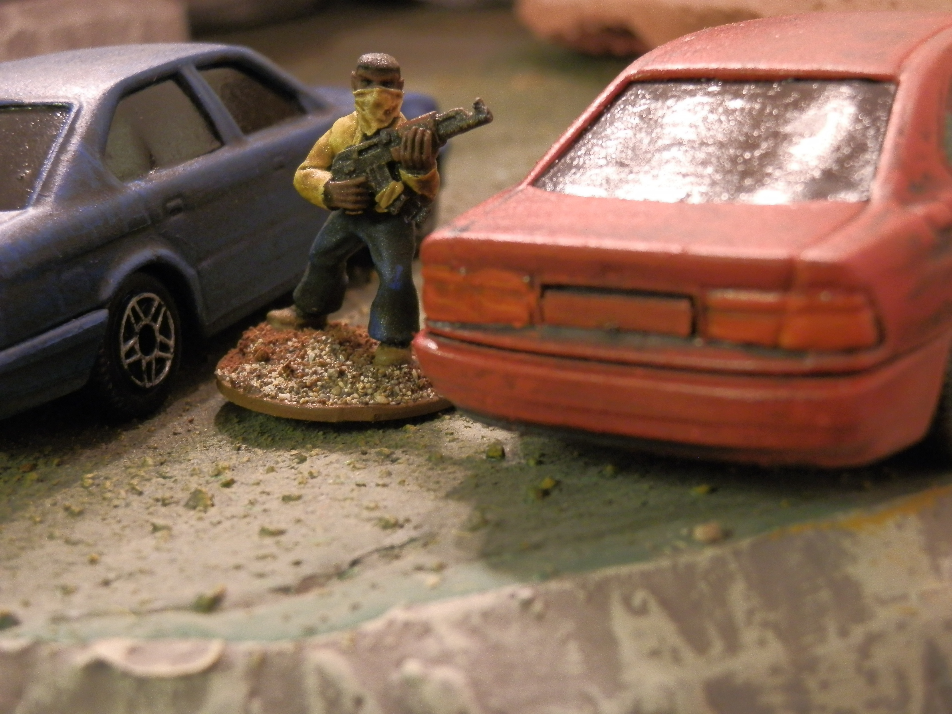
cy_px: 357
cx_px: 476
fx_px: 1678
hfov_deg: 31.7
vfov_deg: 24.0
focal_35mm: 61
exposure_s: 1/8
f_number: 3.7
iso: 250
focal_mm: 10.99
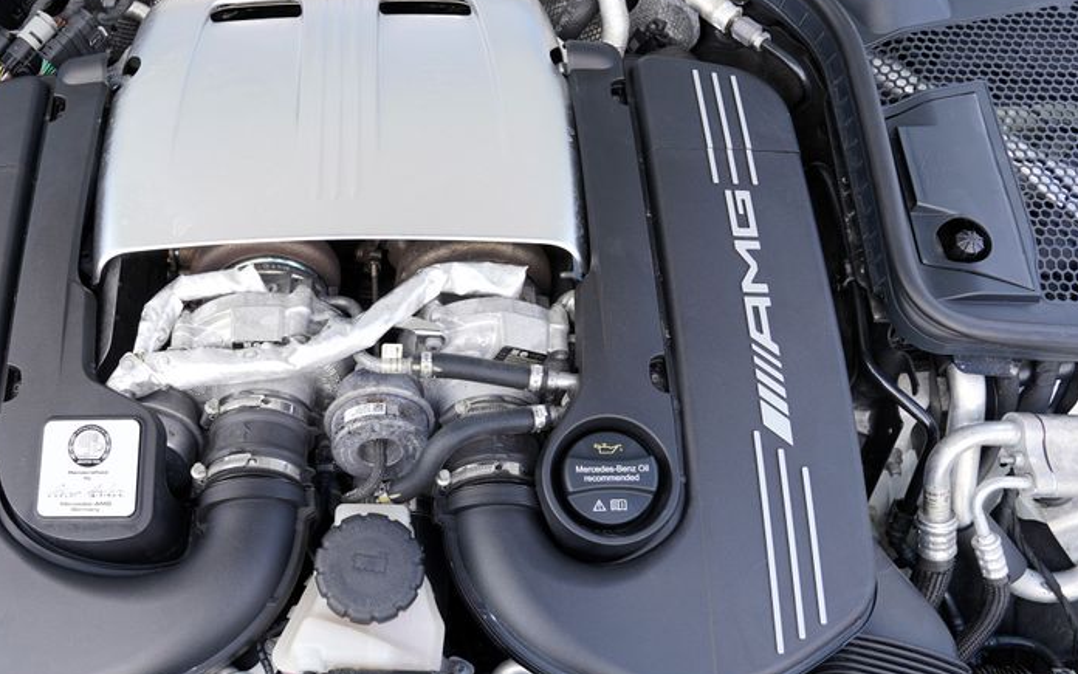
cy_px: 382
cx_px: 353
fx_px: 1058
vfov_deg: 35.3
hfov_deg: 52.9
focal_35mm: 36
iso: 100
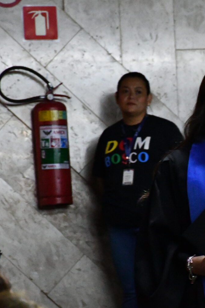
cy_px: 181
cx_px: 218
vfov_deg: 6.9
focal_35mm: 299
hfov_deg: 4.6
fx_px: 2554
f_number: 5.6
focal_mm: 105
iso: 12800
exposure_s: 1/100
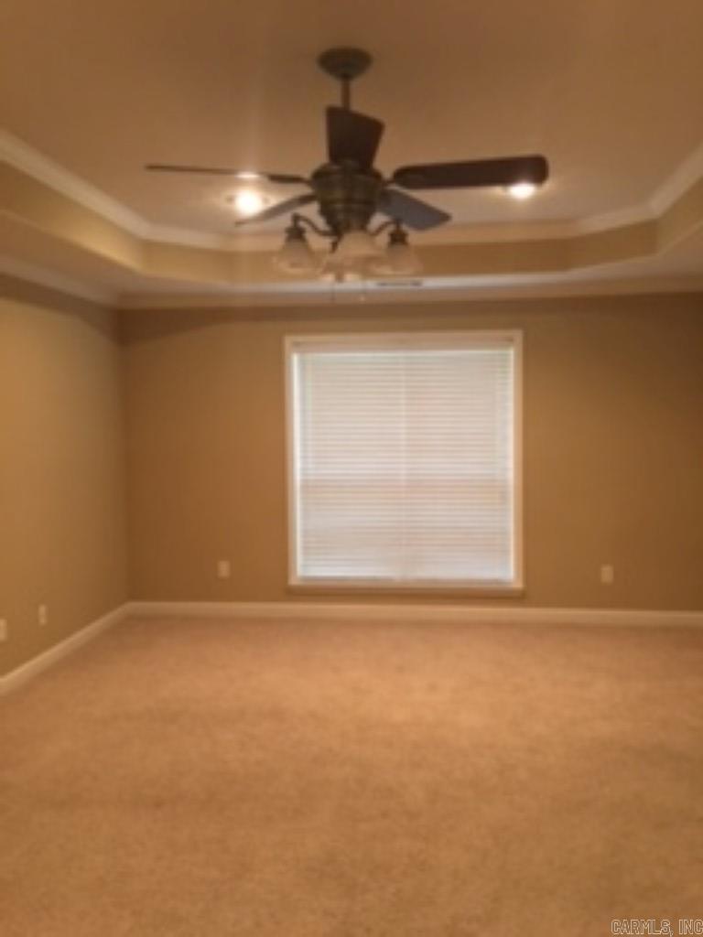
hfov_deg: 48.2
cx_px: 352
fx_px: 785
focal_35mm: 29
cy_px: 468
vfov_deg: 61.7
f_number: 2.2
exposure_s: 1/15
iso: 80
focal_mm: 4.15
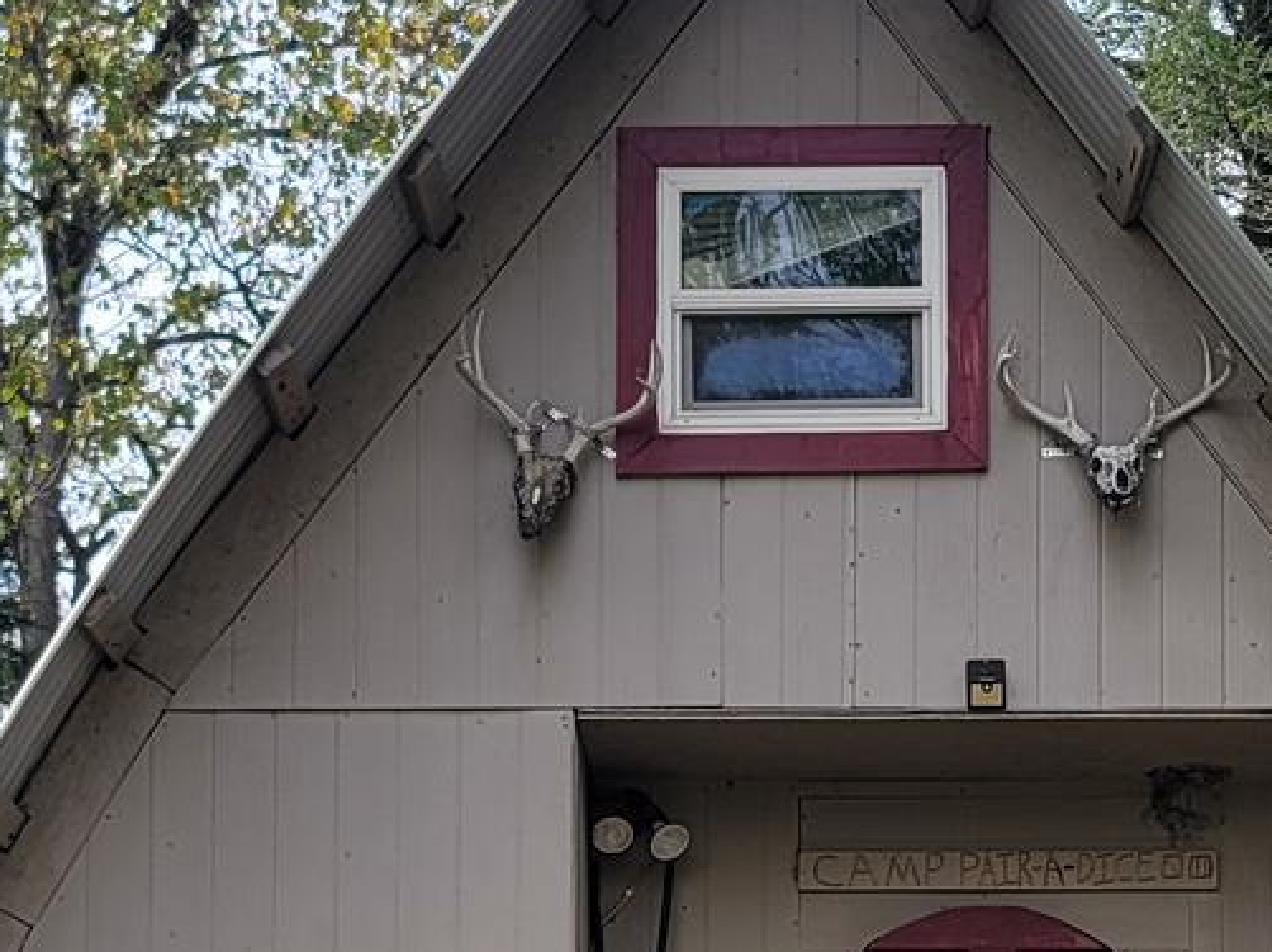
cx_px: 717
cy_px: 1149
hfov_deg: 19.3
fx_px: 3746
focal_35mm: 102
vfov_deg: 14.1
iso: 20
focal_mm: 7
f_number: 1.8
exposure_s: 1/398
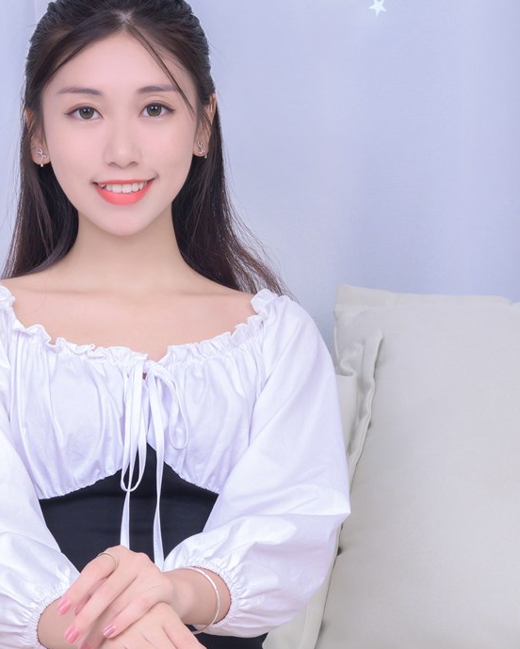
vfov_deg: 15.4
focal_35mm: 122
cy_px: 674
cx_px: 148
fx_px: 2347
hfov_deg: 12.6
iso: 500
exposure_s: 1/160
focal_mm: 46
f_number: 8
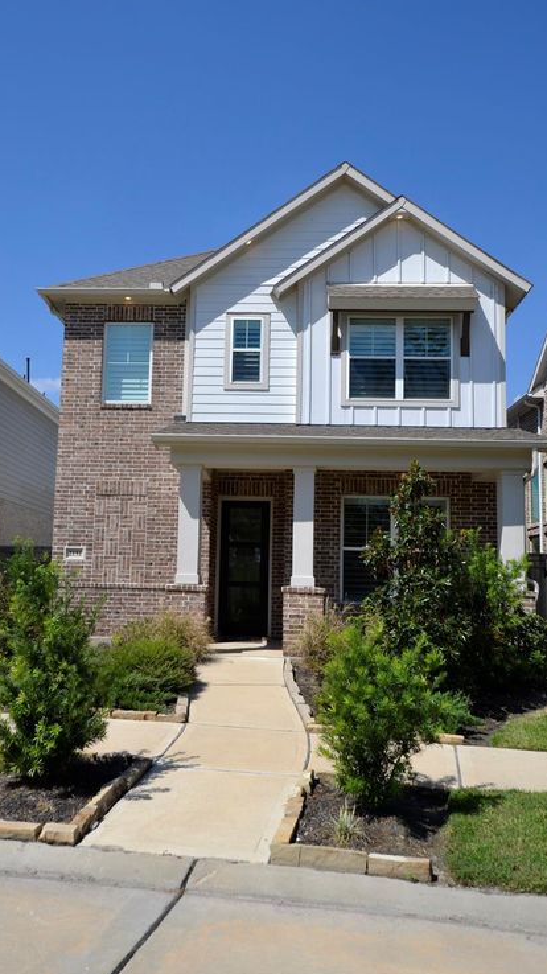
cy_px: 485
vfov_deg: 61.0
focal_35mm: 32
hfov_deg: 36.6
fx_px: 826
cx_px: 242
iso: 100
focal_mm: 20
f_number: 8
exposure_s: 1/250
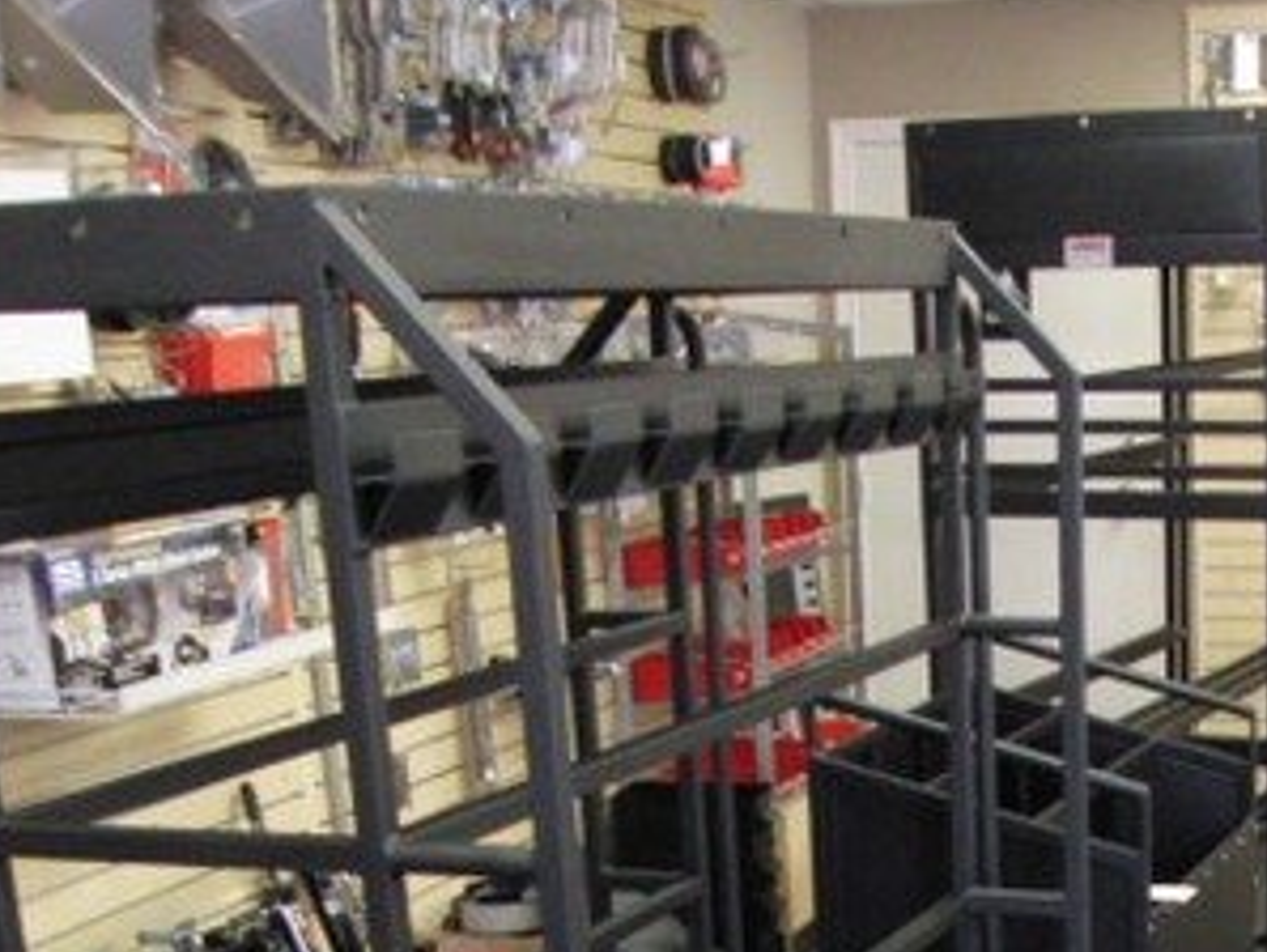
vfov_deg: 22.5
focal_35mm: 61
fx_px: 2234
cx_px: 1101
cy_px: 1090
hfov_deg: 30.5
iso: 400
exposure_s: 1/20
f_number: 2.8
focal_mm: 4.6
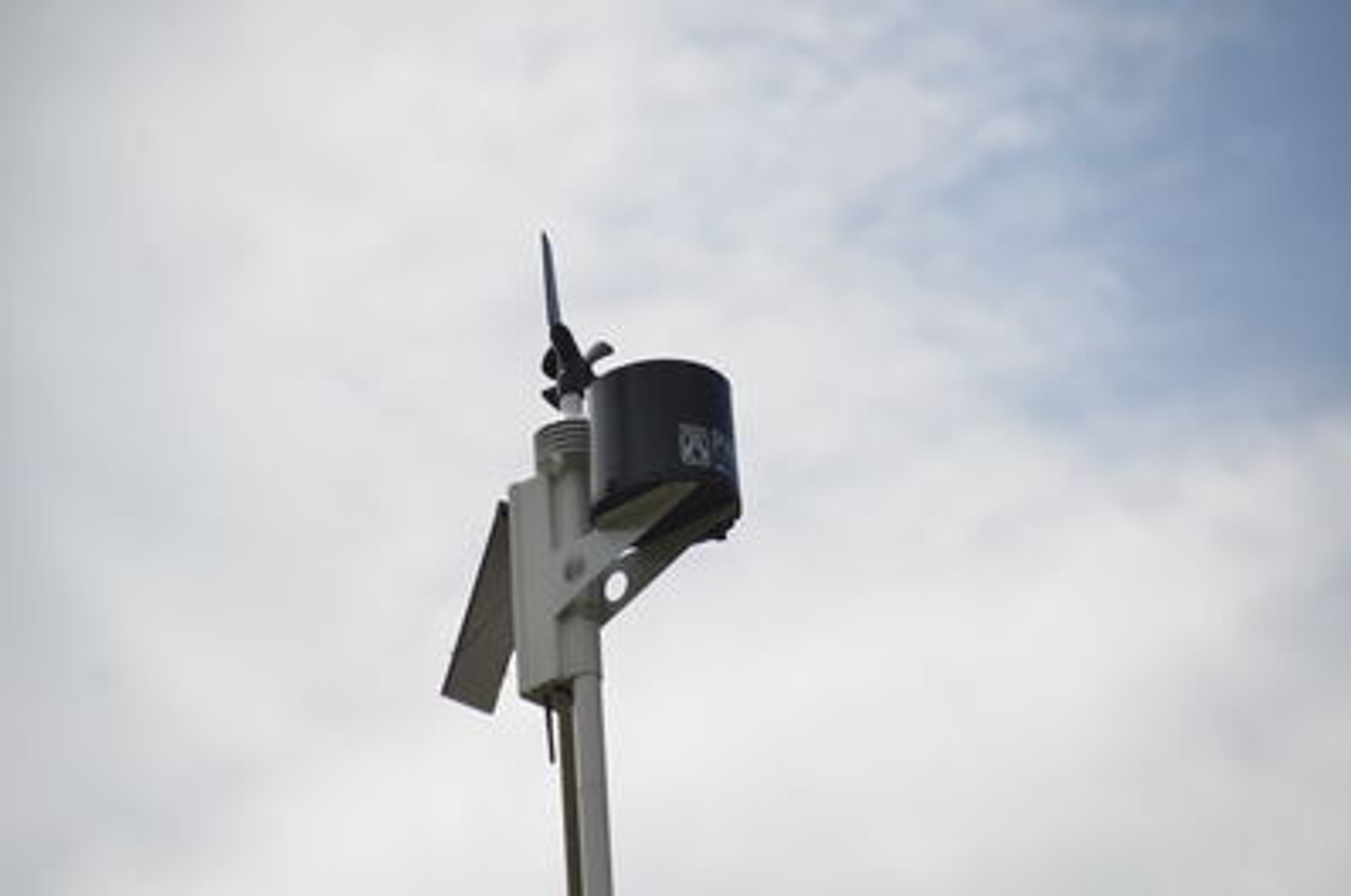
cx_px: 676
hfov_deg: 6.9
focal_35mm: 300
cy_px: 448
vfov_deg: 4.6
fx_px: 11240
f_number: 5.6
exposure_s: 1/2000
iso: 200
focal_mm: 200
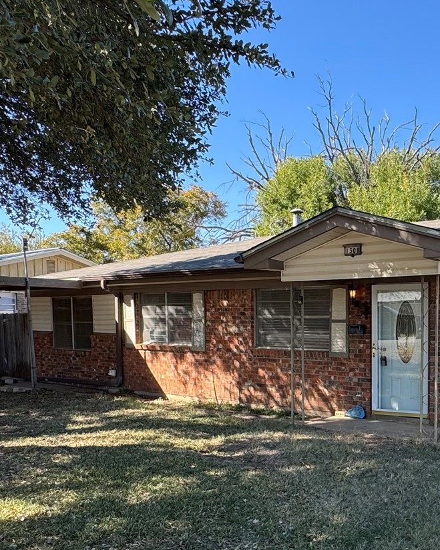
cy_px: 359
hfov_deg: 40.6
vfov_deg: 52.0
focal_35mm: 34
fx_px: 553
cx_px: 384
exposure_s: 1/332
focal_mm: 2.22
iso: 40
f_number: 2.2
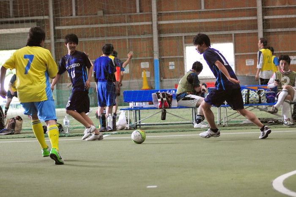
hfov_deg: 17.1
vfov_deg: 11.4
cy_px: 98
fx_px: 986
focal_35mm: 120
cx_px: 148
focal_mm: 80
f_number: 2.8
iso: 2200
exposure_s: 1/500
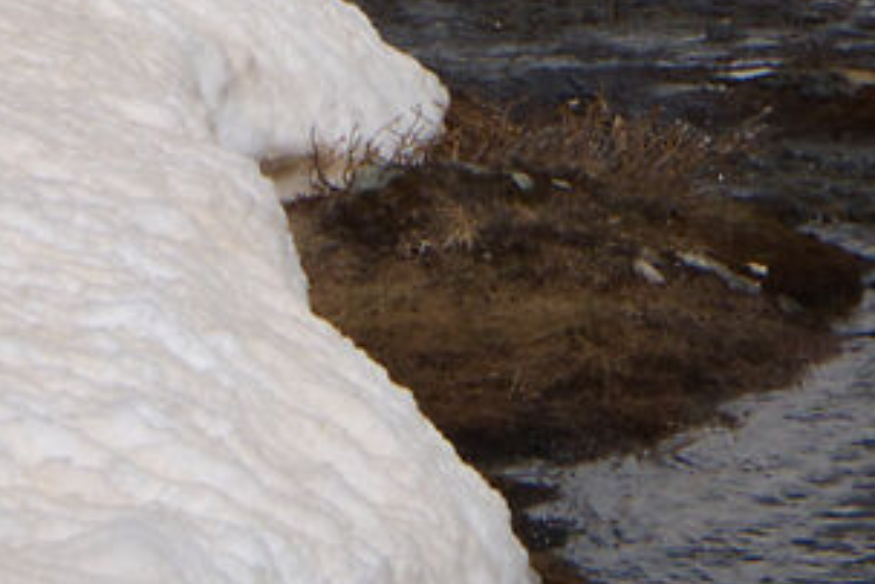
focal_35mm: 277
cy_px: -1632
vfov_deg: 4.6
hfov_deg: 7.4
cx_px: 1037
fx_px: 6732
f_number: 16
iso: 125
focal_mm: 35
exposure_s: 1/500
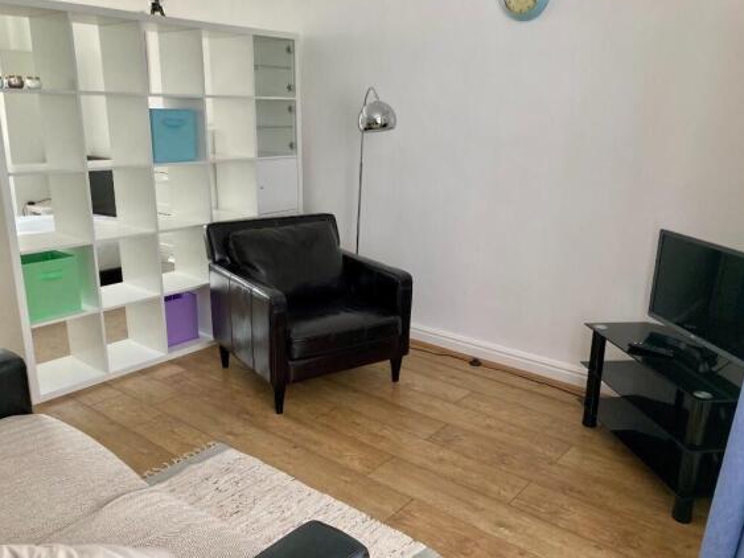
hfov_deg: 61.7
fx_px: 623
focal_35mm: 29
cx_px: 363
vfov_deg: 48.2
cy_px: 277
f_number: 1.8
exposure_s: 1/60
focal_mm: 3.99
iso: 160
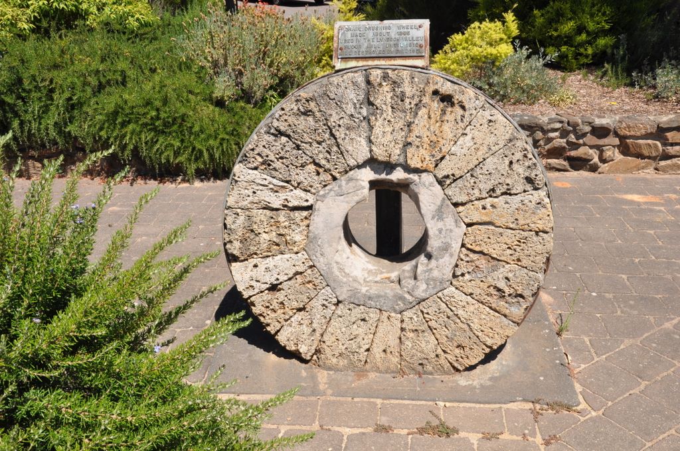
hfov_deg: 53.2
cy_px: 226
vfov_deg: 36.8
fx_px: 679
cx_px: 340
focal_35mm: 36
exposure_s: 1/200
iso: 200
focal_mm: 24
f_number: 14
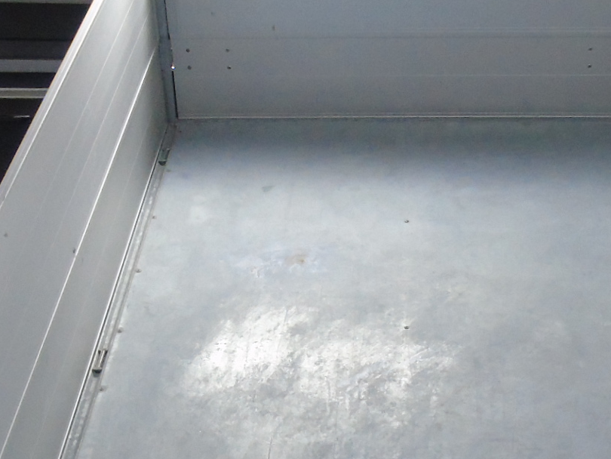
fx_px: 1412
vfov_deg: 18.3
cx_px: 385
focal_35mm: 80
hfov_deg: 24.3
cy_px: 377
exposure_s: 1/15
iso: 400
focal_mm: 4.4
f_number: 3.4
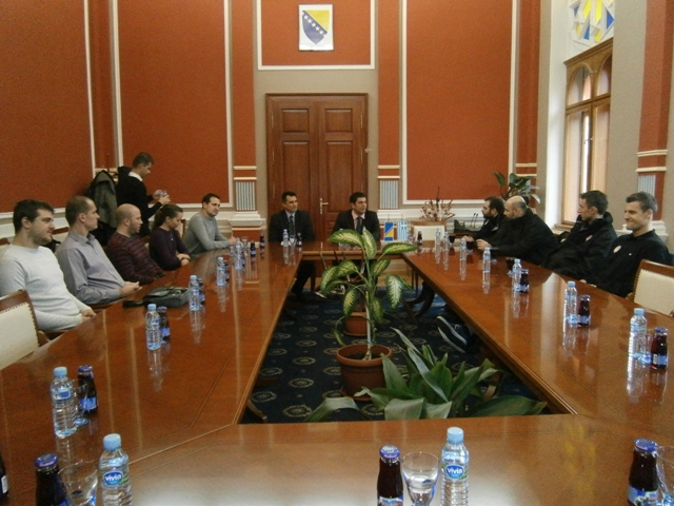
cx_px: 337
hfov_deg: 67.3
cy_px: 253
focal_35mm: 26
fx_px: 506
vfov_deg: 53.1
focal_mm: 4.7
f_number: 2.8
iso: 800
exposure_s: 1/30
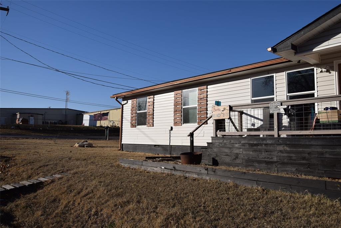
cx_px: 170
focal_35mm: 30
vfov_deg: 43.7
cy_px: 114
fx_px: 284
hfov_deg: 61.9
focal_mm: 20
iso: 200
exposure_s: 1/1000
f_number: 8
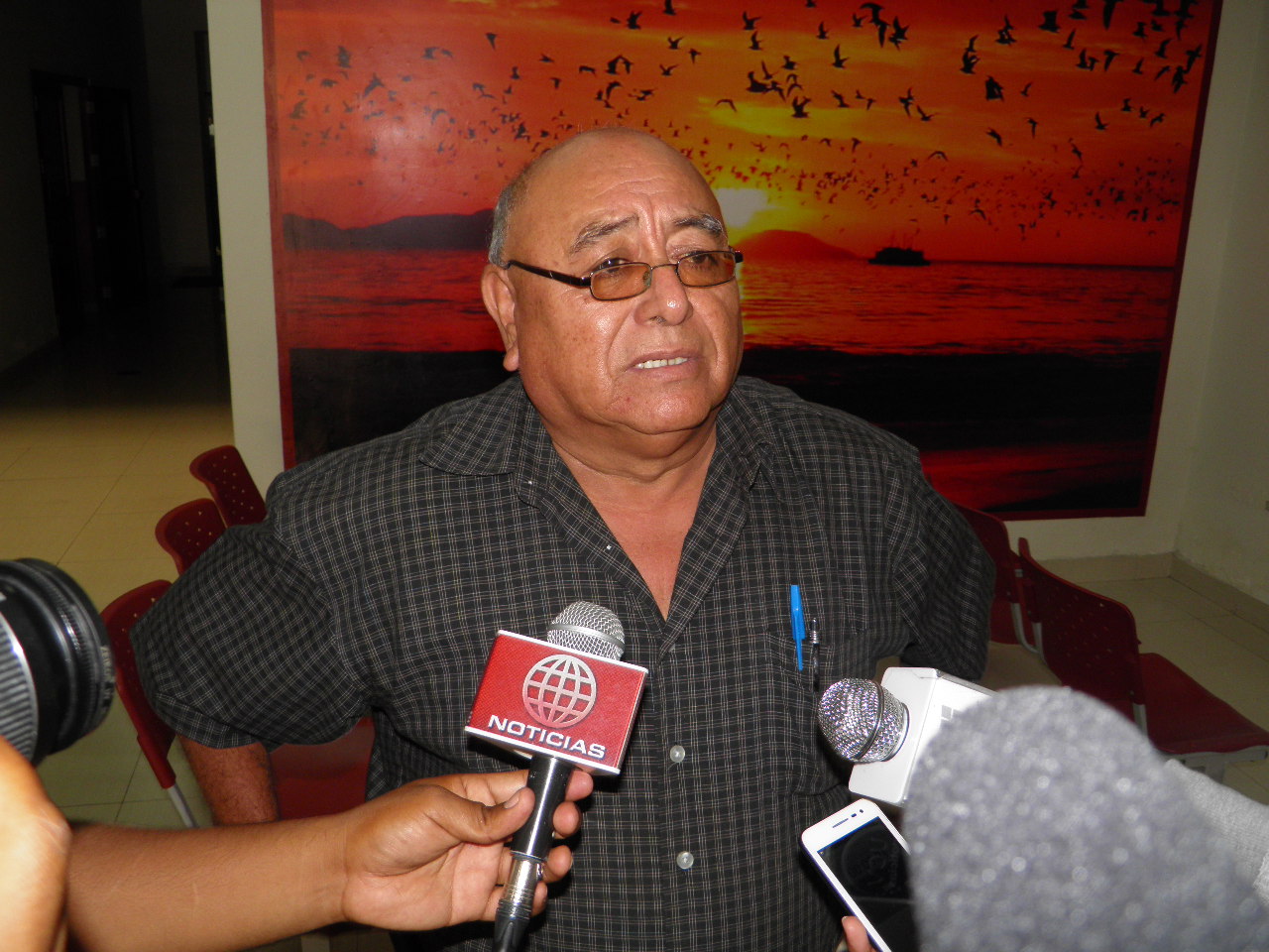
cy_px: 476
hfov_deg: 60.0
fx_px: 1100
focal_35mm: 30
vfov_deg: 46.8
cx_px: 634
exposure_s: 1/40
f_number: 3
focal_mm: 5.5
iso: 100
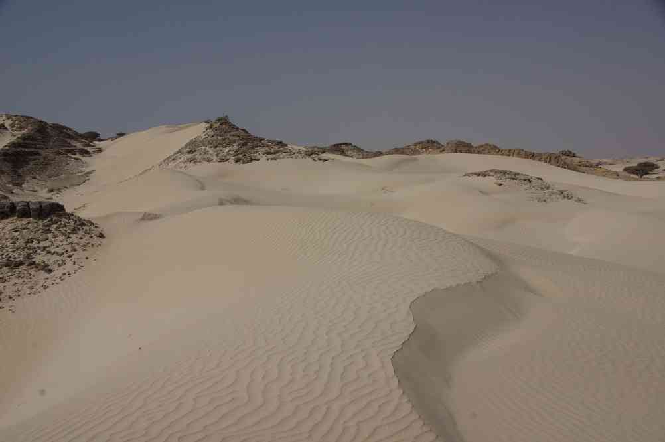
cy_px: 221
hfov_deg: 48.1
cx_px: 332
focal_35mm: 40
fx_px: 745
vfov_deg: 33.1
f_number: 9.5
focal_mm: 26.9
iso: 100
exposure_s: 1/750
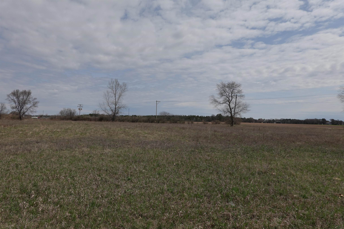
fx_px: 229
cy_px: 114
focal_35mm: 24
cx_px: 172
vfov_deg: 53.1
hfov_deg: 73.7
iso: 125
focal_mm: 9
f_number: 6.3
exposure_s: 1/1000
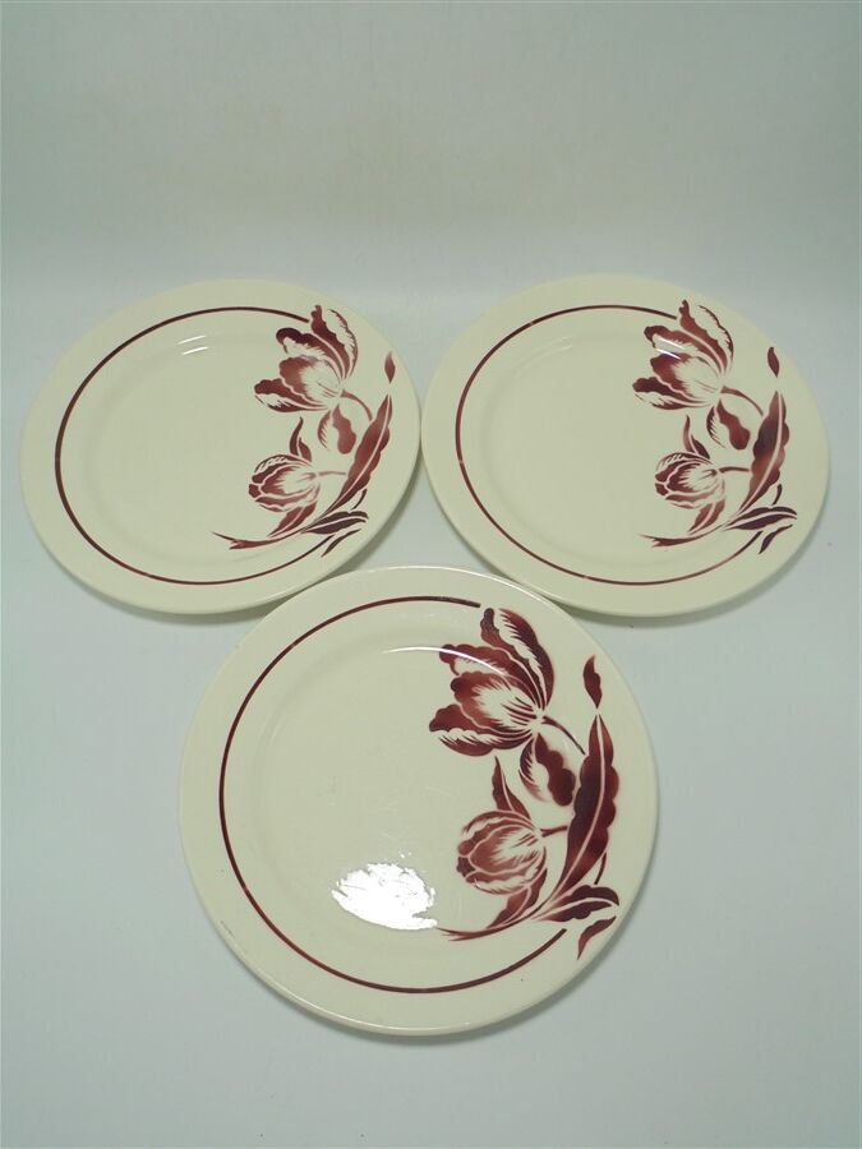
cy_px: 574
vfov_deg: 61.7
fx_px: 963
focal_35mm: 29
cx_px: 431
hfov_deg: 48.2
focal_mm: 5.3
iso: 100
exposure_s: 1/125
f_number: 3.7
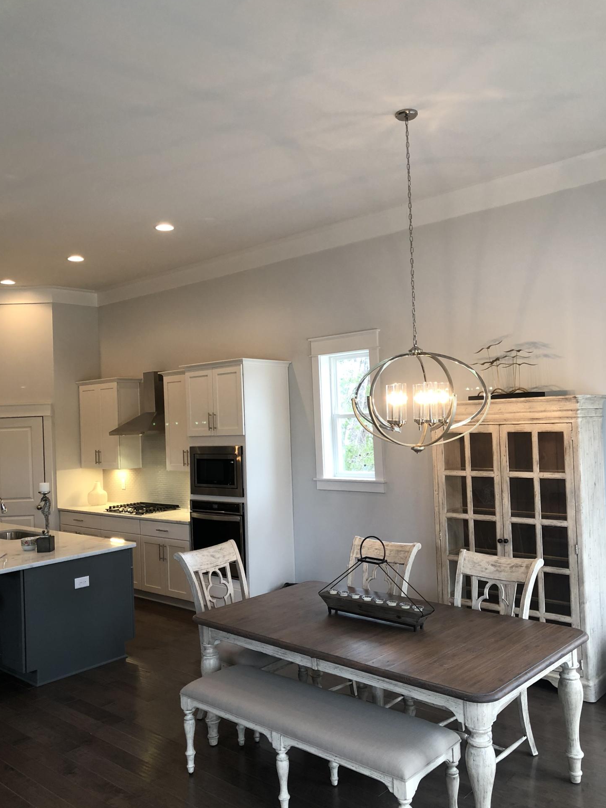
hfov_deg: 48.2
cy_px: 407
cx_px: 298
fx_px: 677
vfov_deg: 61.7
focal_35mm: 29
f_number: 1.8
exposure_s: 1/30
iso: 32
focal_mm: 3.99
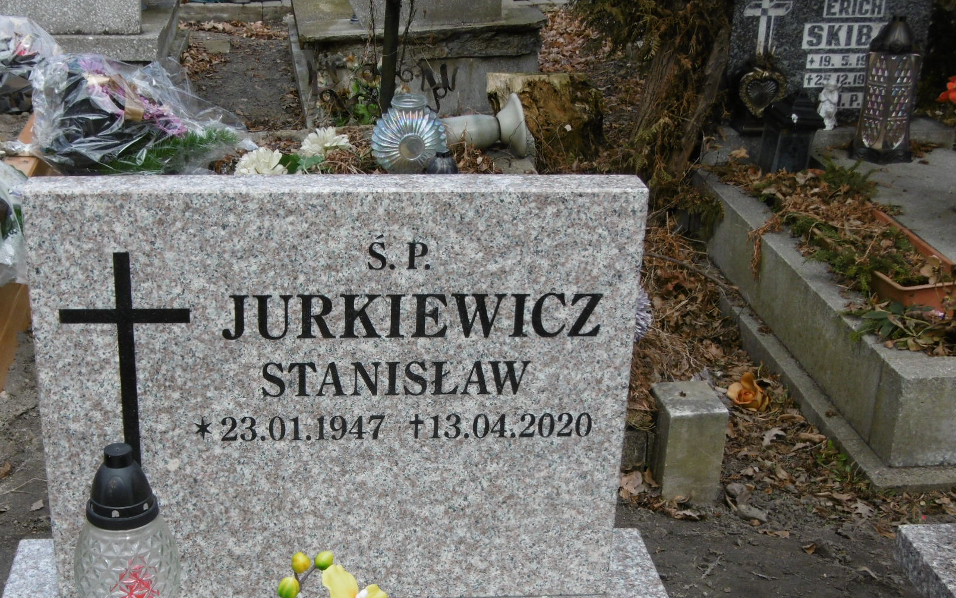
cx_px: 373
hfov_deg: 35.0
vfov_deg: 22.2
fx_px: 1511
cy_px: 420
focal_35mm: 58
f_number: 3.8
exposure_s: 1/320
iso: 100
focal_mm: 7.7
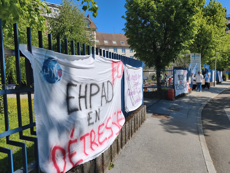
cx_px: 115
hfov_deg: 73.9
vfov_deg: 58.9
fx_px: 153
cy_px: 86
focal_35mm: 23
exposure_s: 1/4903
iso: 50
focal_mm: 6.45
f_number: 1.62
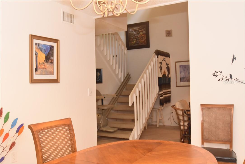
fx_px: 245
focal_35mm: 36
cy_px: 82
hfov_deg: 53.1
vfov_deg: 36.9
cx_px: 122
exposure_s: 1/60
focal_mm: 24
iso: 1100
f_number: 4.5
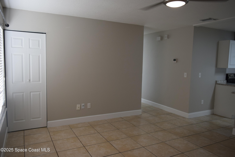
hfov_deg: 67.4
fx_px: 176
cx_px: 118
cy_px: 78
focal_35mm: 27
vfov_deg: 47.9
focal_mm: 18
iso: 400
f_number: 4.5
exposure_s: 1/80
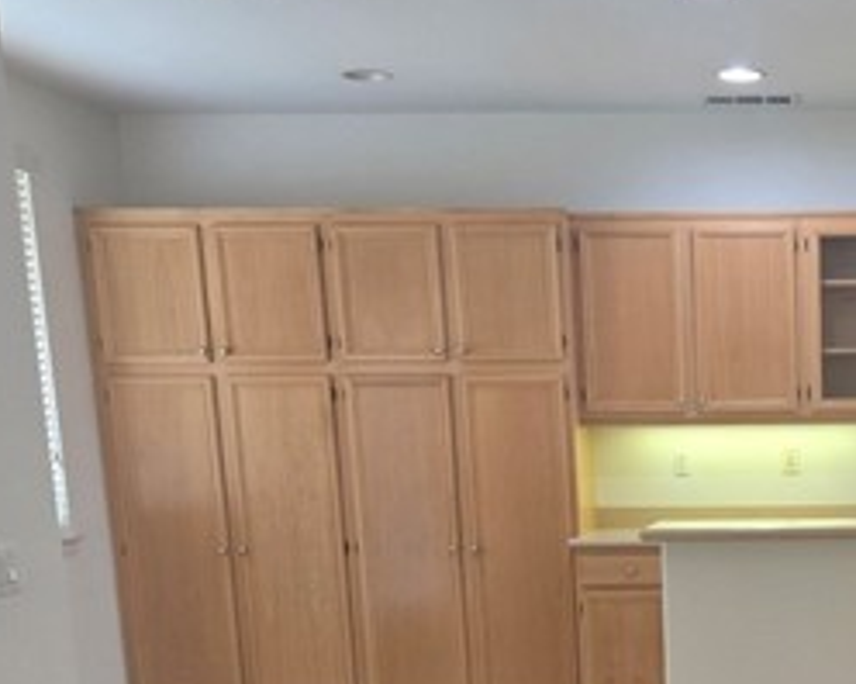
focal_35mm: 58
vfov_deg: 25.1
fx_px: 1468
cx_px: 891
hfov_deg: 29.9
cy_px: 667
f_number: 1.8
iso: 200
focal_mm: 5.4
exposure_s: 1/120
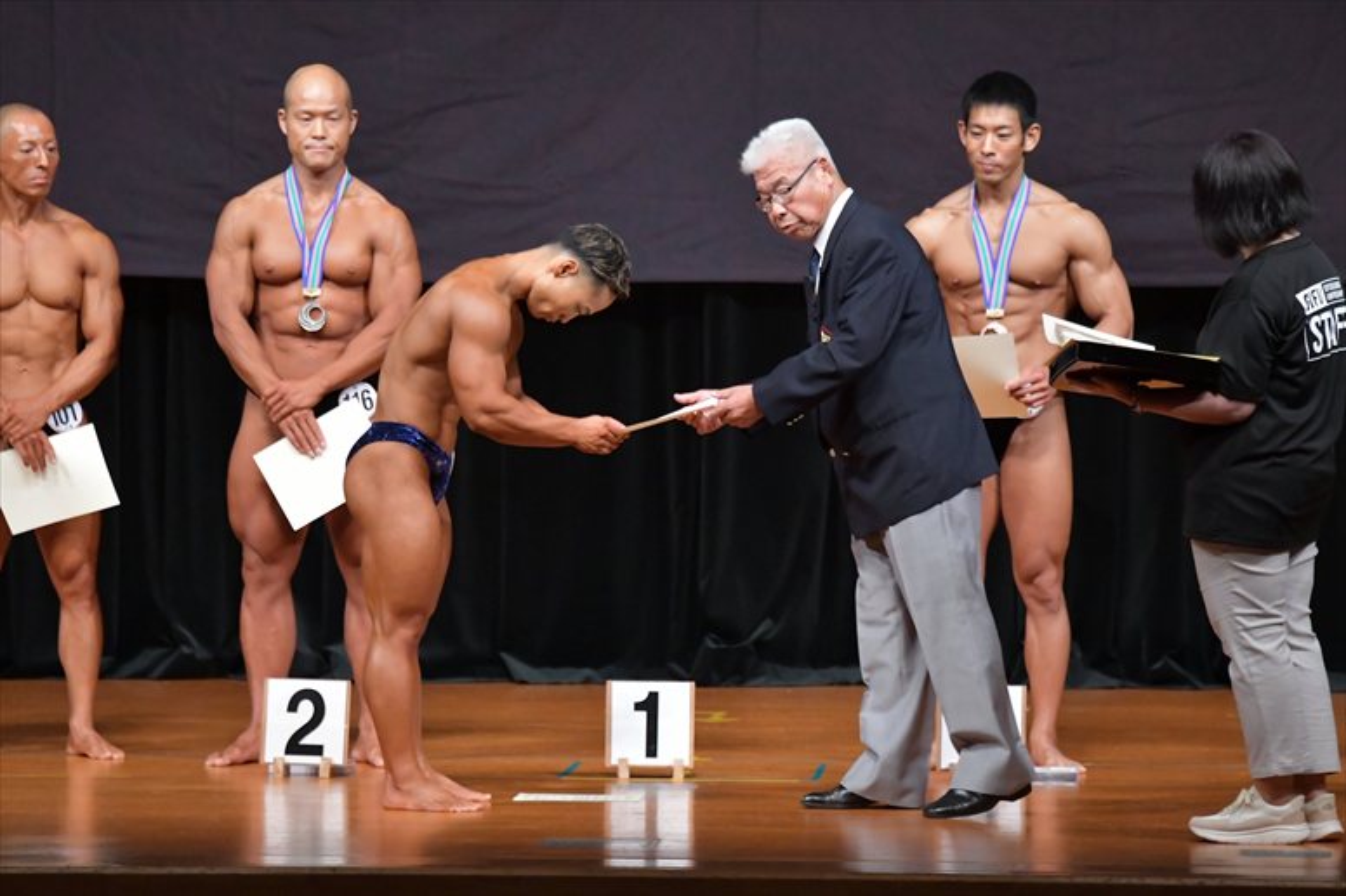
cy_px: 448
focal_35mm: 255
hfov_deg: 8.1
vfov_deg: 5.4
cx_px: 673
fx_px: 9530
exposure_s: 1/400
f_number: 5.6
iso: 5000
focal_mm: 170
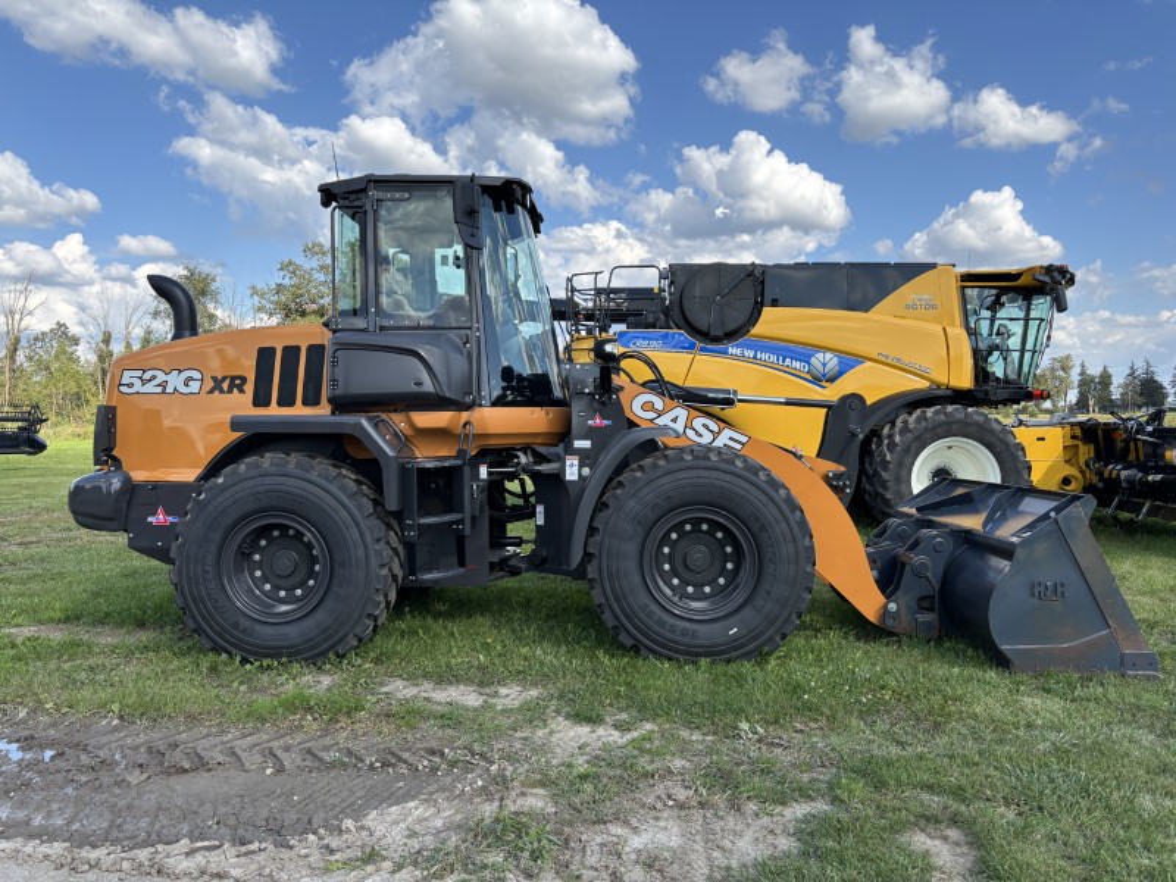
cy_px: 441
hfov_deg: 67.3
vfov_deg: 53.1
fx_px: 883
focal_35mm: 26
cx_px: 588
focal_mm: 5.96
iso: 50
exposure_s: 1/2105
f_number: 1.6
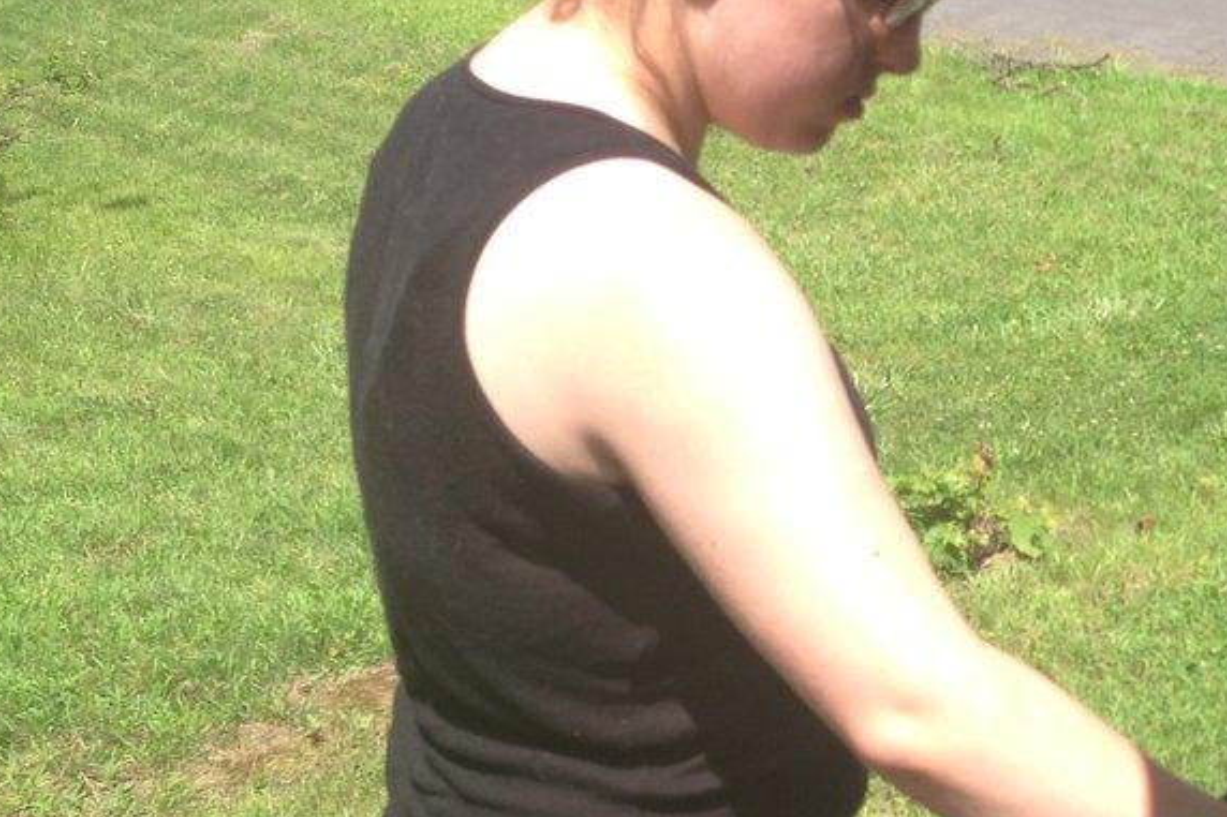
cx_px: 1085
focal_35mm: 72
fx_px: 2453
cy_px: 515
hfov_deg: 27.2
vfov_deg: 18.9
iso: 50
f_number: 2.4
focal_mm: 4.13
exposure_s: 1/723
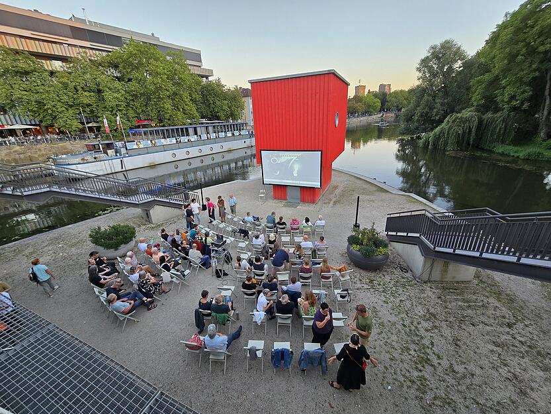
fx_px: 207
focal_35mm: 13
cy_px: 207
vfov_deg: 89.9
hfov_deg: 106.2
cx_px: 276
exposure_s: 1/50
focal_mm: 2.2
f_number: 2.2
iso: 64
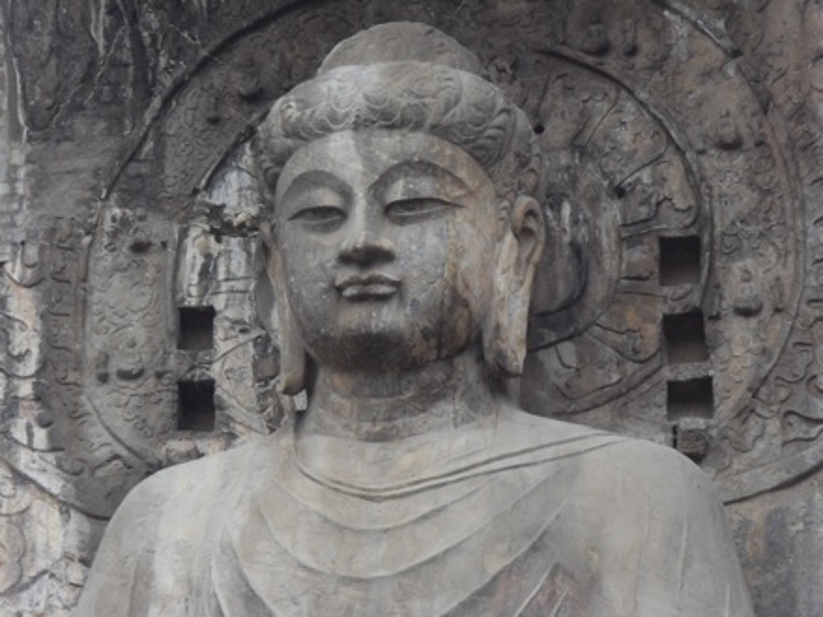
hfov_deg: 16.8
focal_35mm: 117
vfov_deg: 12.7
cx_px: 412
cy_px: 308
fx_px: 2782
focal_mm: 19.8
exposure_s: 1/90
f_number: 4.5
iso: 160
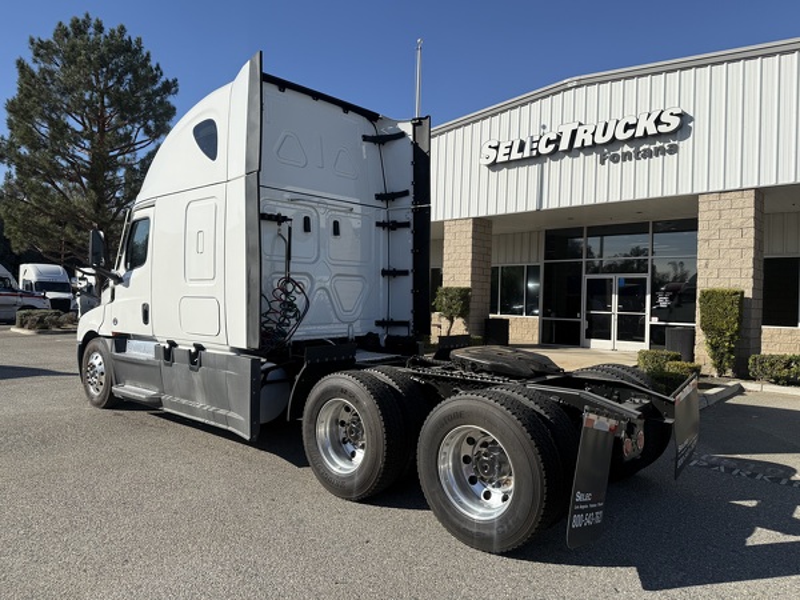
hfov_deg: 71.6
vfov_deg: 56.8
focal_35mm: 24
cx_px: 400
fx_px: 555
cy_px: 300
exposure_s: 1/6173
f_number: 1.78
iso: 80
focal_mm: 6.76
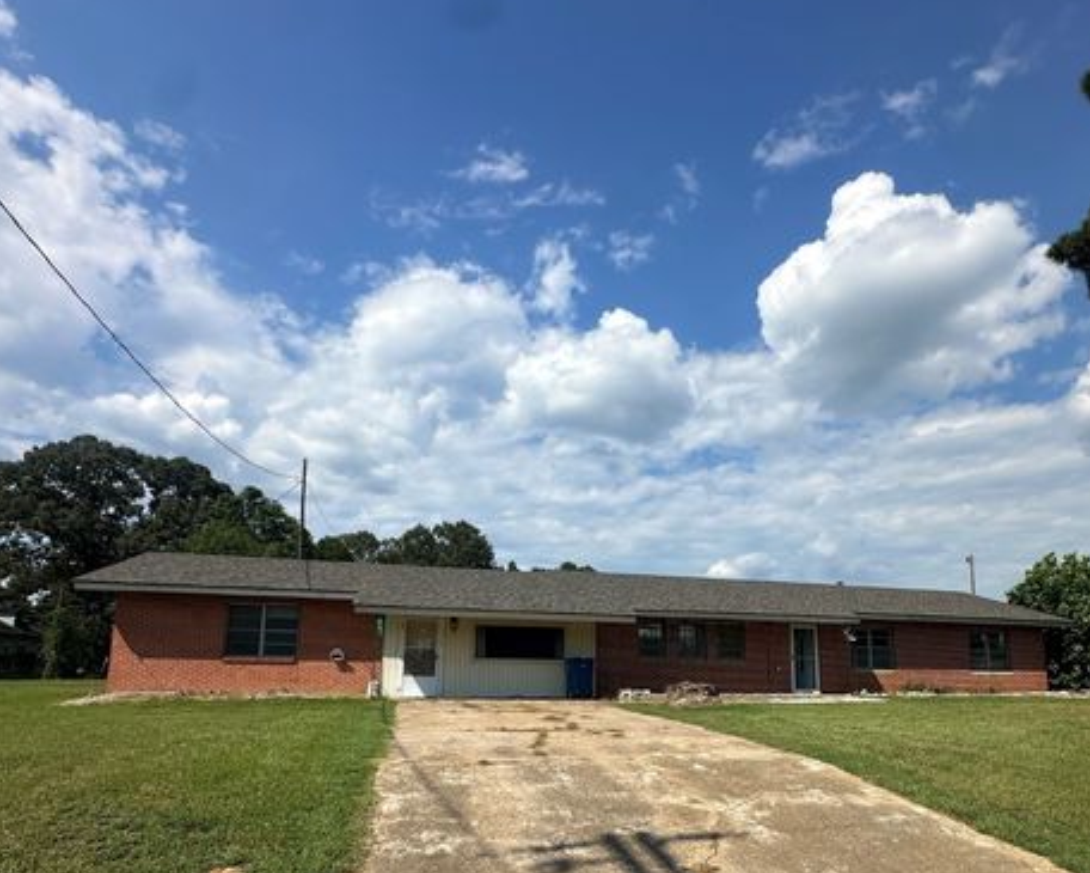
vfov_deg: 66.2
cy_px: 585
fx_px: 645
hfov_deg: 80.3
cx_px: 578
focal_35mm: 20
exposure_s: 1/3731
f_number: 2.2
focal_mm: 2.22
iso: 50
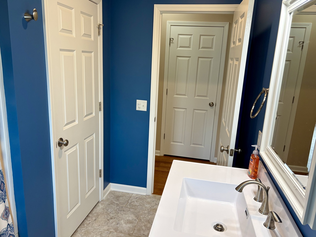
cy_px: 118
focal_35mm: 26
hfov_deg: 67.3
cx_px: 158
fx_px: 237
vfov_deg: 53.1
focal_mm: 5.96
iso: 100
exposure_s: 1/120
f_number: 1.6
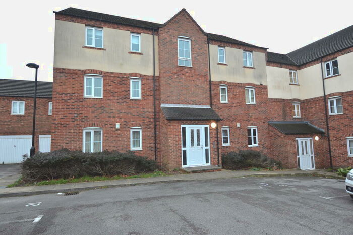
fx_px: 191
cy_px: 118
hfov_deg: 85.4
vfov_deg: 63.2
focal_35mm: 20
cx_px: 176
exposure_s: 1/100
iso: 400
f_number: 5
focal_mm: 13
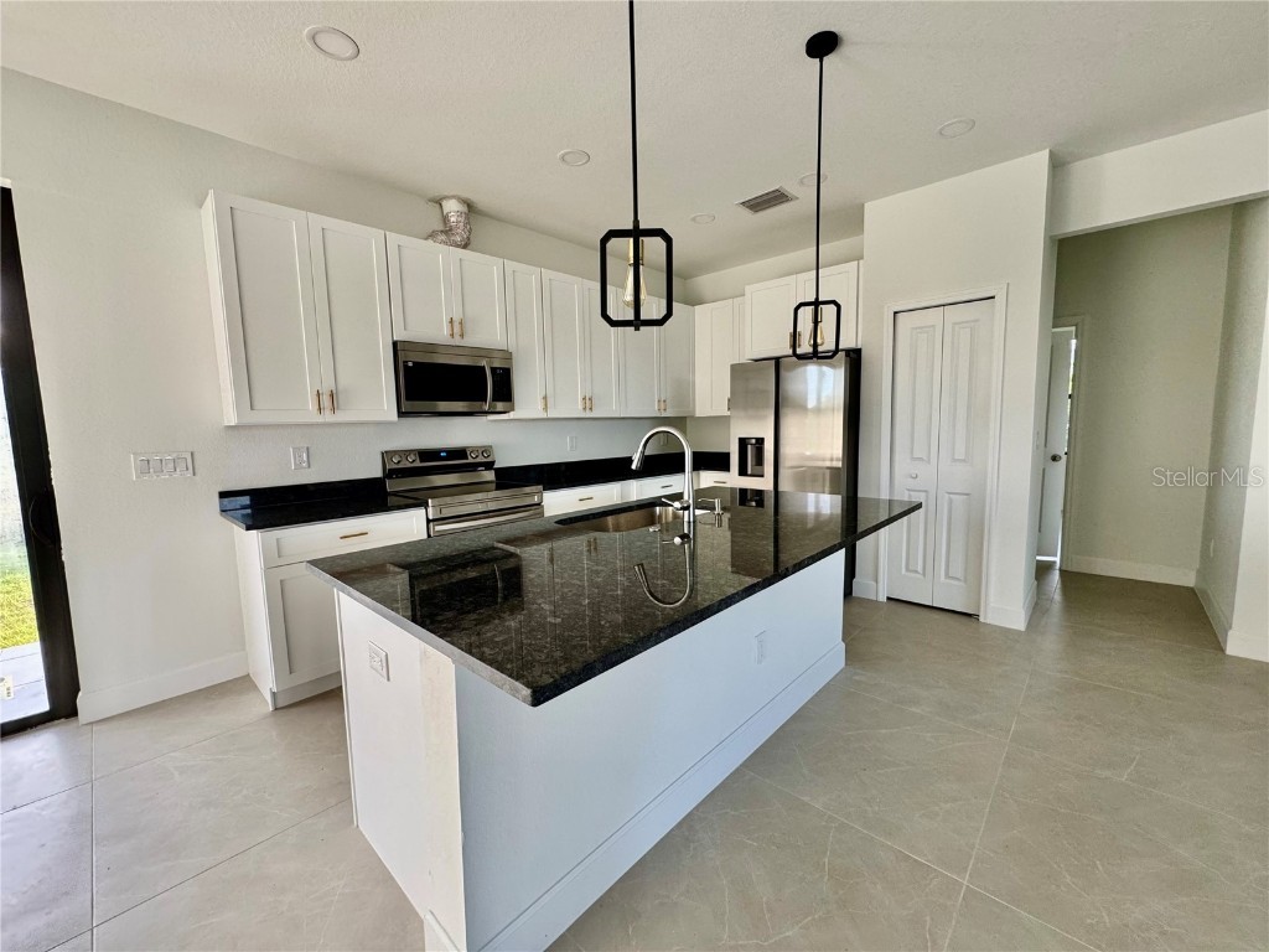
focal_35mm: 14
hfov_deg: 102.1
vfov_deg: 85.7
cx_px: 634
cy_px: 476
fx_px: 513
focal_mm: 2.22
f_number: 2.2
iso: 160
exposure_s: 1/99
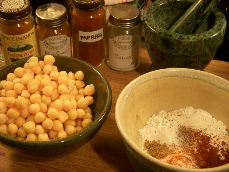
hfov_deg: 29.4
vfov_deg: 22.3
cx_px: 114
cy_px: 86
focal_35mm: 66
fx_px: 437
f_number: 3.7
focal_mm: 11
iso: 400
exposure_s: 1/10
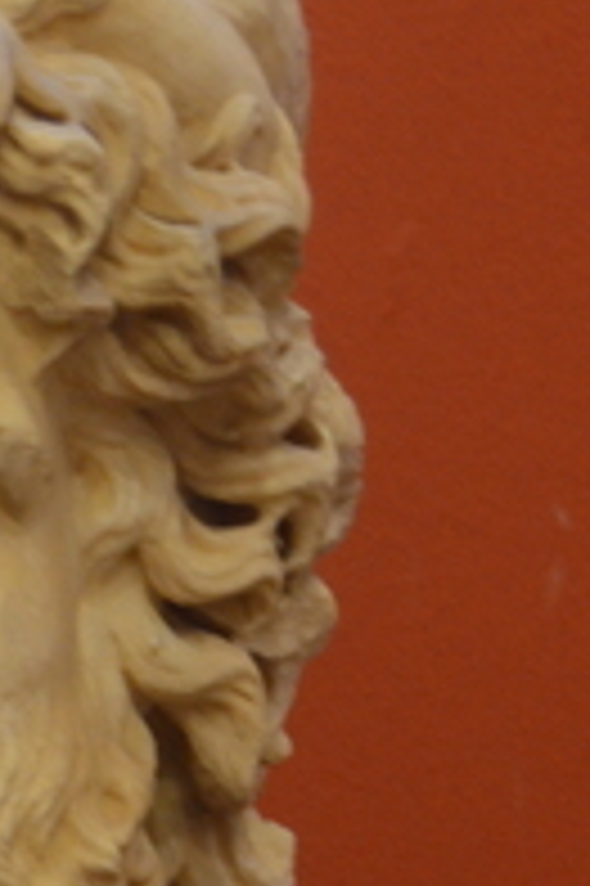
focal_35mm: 202
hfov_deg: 6.7
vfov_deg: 10.1
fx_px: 4974
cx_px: -383
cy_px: 774
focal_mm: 40
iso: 1250
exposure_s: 1/5
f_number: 4.5
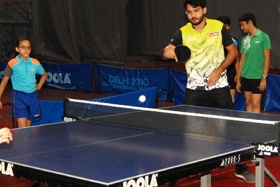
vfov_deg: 19.5
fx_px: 545
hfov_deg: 28.5
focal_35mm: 70
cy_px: 111
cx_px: 78
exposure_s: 1/100
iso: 800
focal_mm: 22
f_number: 5
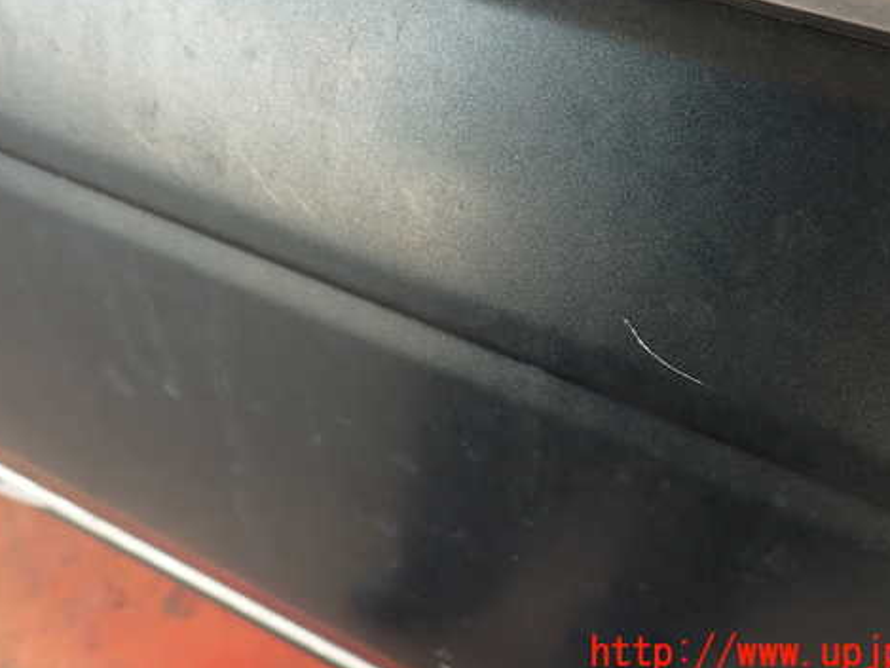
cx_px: 450
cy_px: 250
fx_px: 823
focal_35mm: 32
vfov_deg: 43.8
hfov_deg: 56.8
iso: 100
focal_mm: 4.5
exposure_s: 1/80
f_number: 2.8
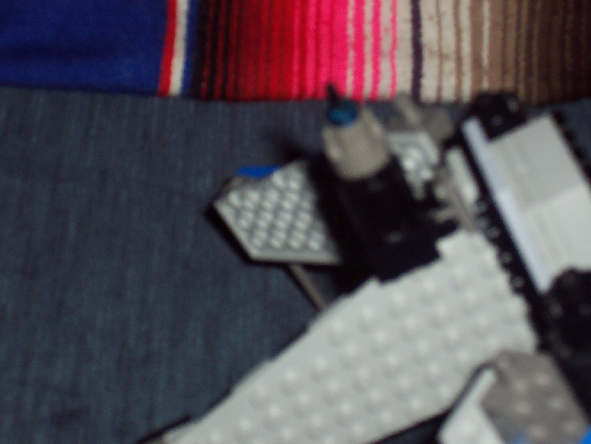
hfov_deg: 17.7
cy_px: 222
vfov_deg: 13.3
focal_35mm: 111
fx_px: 1895
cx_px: 296
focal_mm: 16.8
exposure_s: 1/90
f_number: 4.8
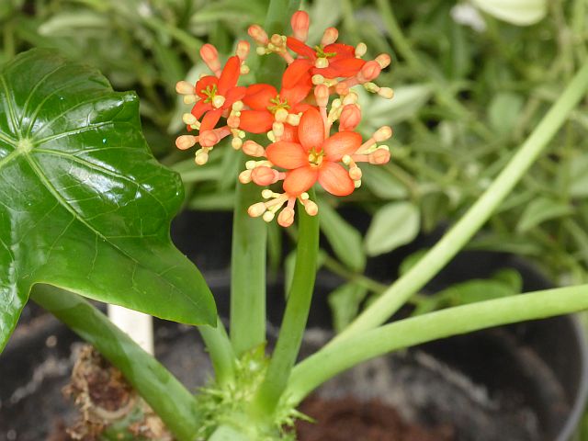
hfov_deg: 13.8
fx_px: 2429
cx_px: 294
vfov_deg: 10.4
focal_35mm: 143
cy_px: 220
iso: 500
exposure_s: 1/60
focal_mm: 25.6
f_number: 8
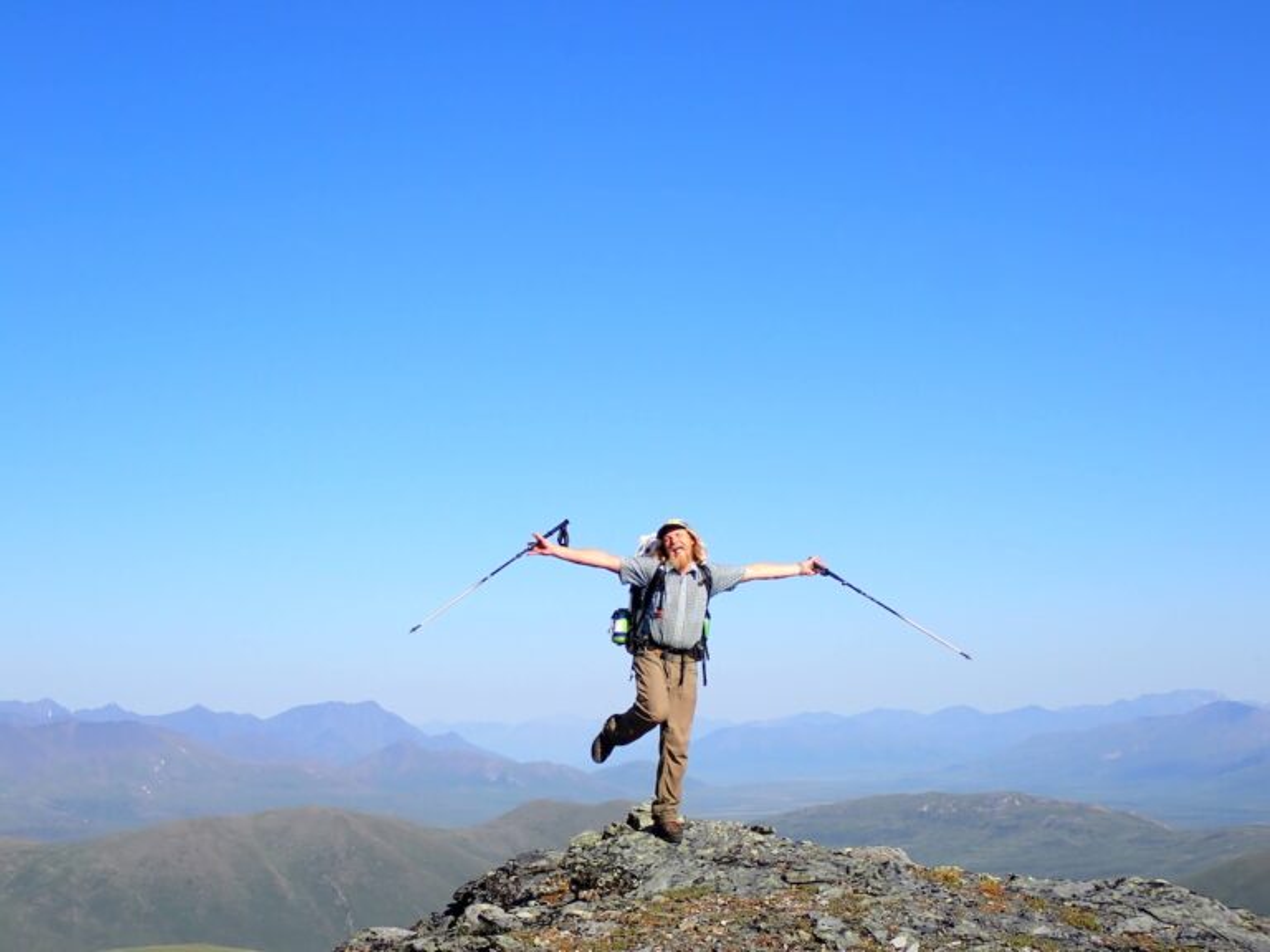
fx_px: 1834
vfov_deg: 29.1
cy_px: 476
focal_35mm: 50
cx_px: 635
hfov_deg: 38.2
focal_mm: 9.01
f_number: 4.5
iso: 100
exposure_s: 1/640
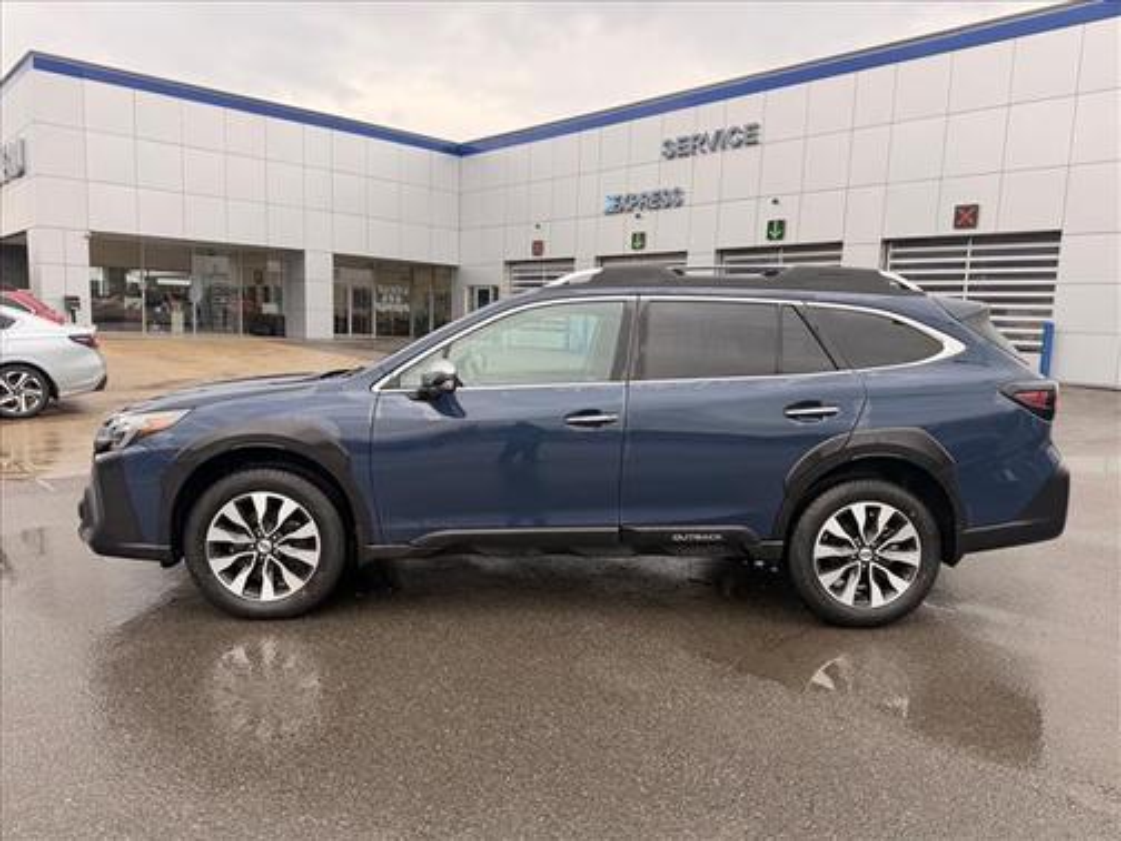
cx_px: 560
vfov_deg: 56.8
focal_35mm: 24
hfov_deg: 71.6
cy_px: 420
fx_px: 777
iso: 80
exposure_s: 1/370
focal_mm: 6.76
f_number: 1.78
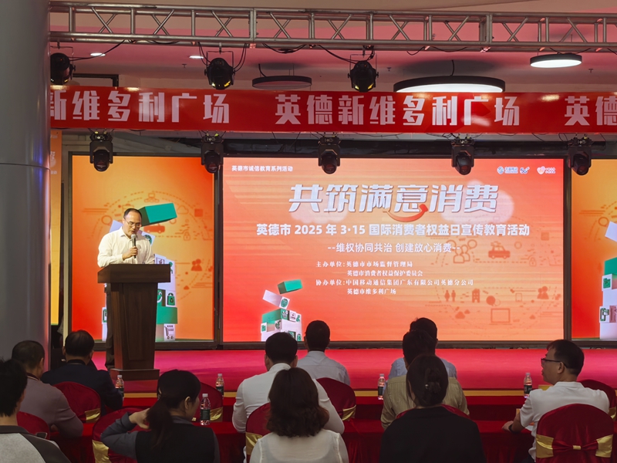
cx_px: 308
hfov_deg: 27.8
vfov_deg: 21.0
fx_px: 1248
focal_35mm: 70
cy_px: 232
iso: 200
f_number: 4
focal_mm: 6.98
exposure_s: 1/100
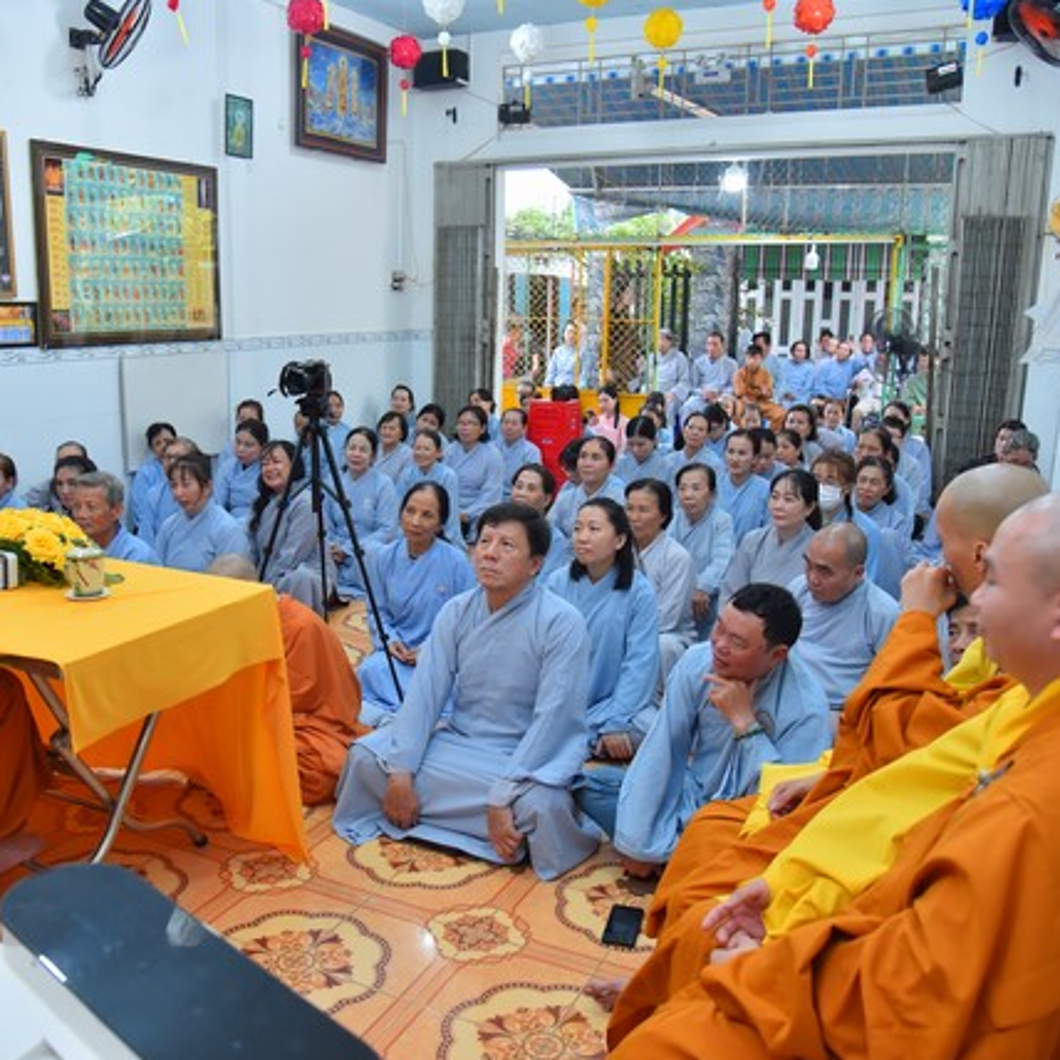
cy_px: 535
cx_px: 428
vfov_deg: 52.5
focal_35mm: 31
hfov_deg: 52.2
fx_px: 1074
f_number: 4.5
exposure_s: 1/125
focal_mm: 24
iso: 500
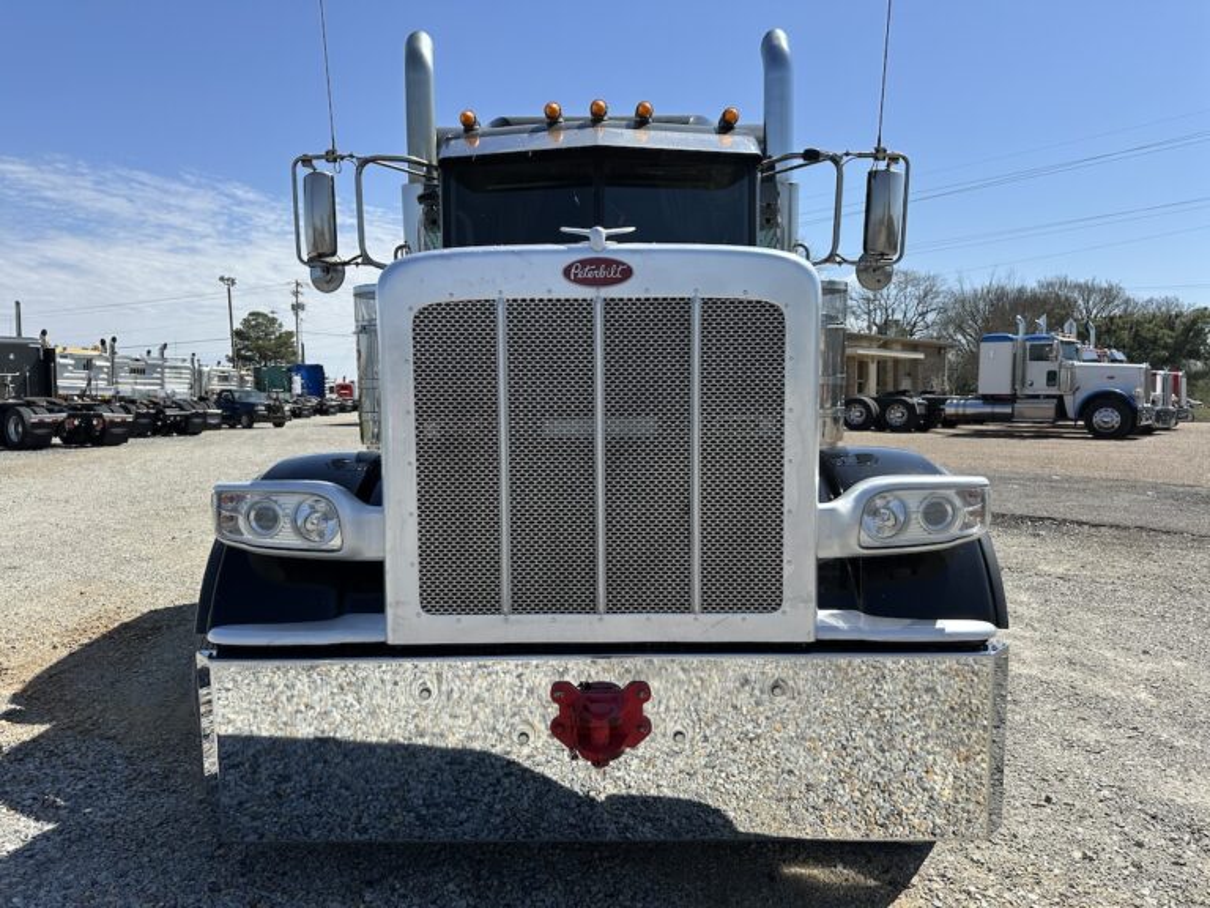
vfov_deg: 56.8
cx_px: 605
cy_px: 454
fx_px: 839
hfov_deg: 71.6
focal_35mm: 24
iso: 80
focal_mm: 6.86
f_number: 1.78
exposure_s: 1/5000
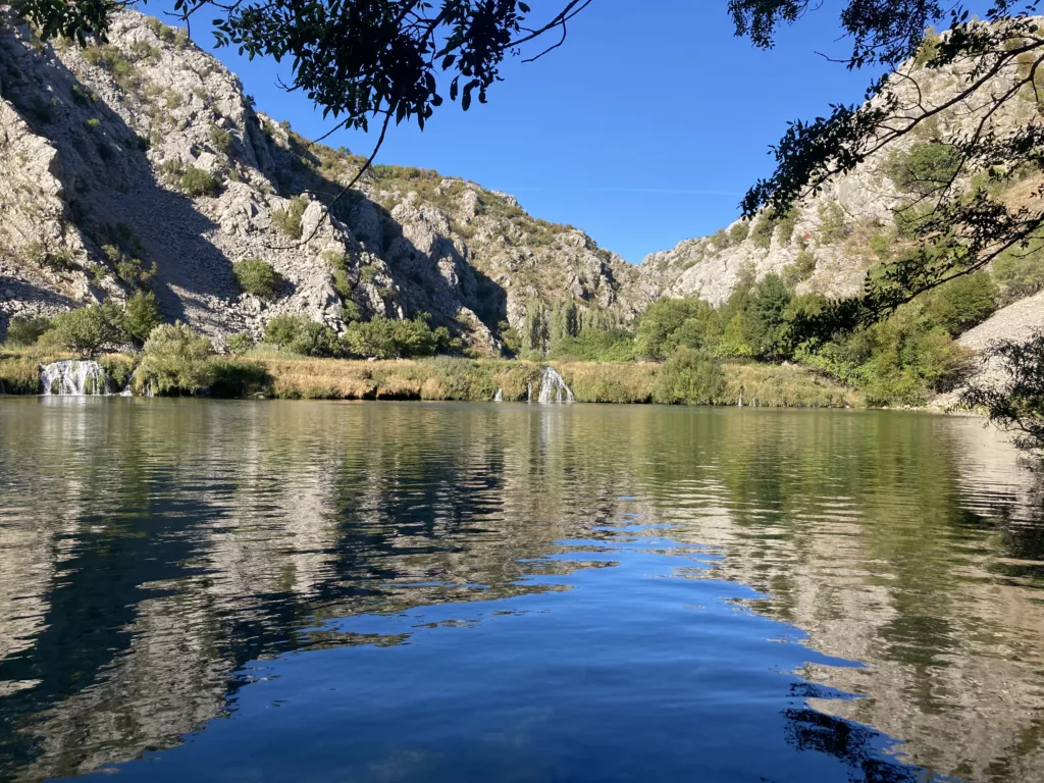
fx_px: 844
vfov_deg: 49.7
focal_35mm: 28
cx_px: 522
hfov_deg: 63.4
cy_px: 392
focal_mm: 3.99
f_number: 1.8
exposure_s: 1/960
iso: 20
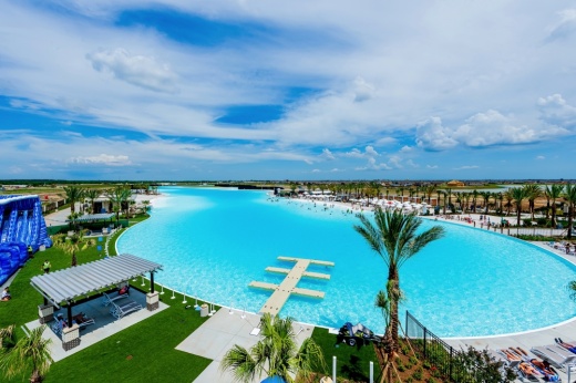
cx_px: 288
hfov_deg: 104.3
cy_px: 192
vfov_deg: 81.1
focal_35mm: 14
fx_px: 224
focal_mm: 14
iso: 100
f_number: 11
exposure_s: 1/160
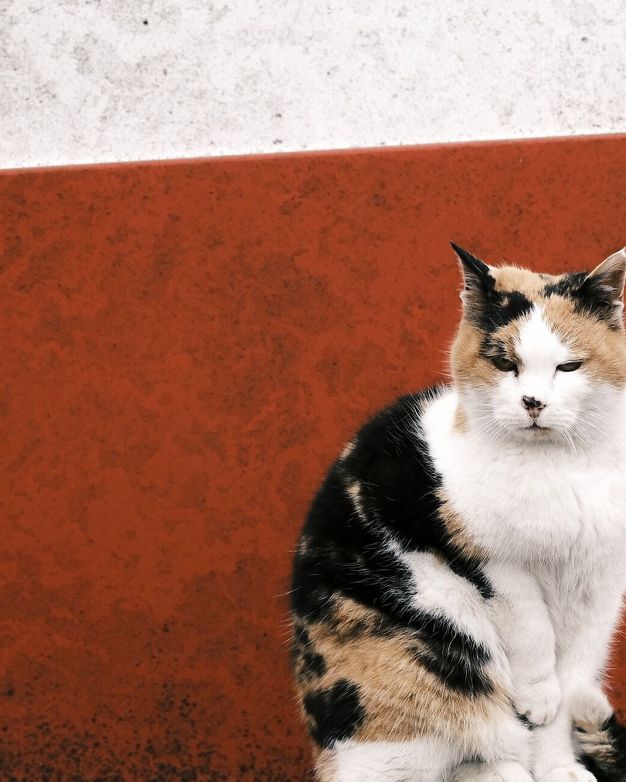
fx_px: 5673
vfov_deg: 7.9
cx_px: 593
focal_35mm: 245
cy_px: 390
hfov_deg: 6.3
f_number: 5.6
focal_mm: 94.3
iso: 1000
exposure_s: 1/80
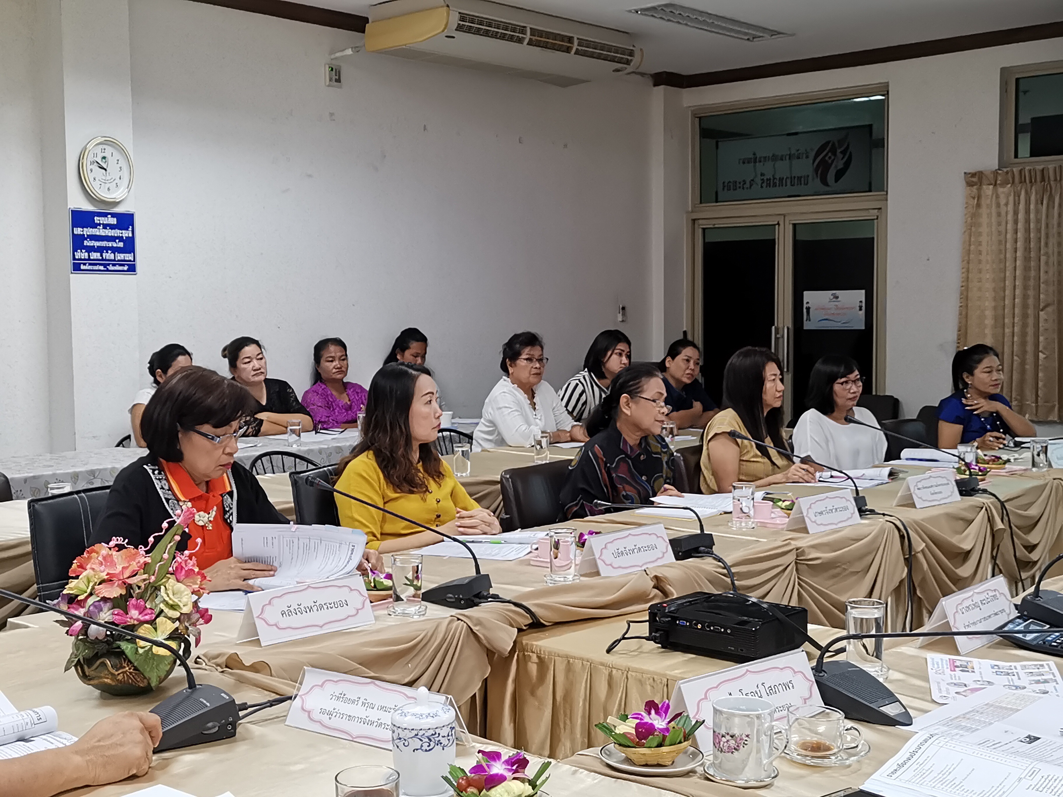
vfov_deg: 30.9
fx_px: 1443
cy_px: 398
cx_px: 532
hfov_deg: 40.4
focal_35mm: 47
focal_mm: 5.58
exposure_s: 1/100
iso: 250
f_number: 1.8
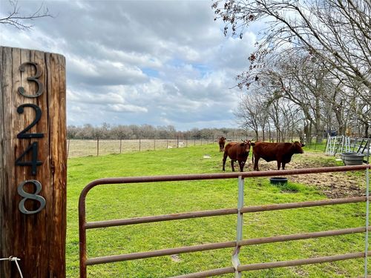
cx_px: 186
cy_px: 139
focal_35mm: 26
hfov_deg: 67.3
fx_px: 279
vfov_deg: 53.1
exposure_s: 1/4115
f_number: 1.5
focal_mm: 5.7
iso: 50
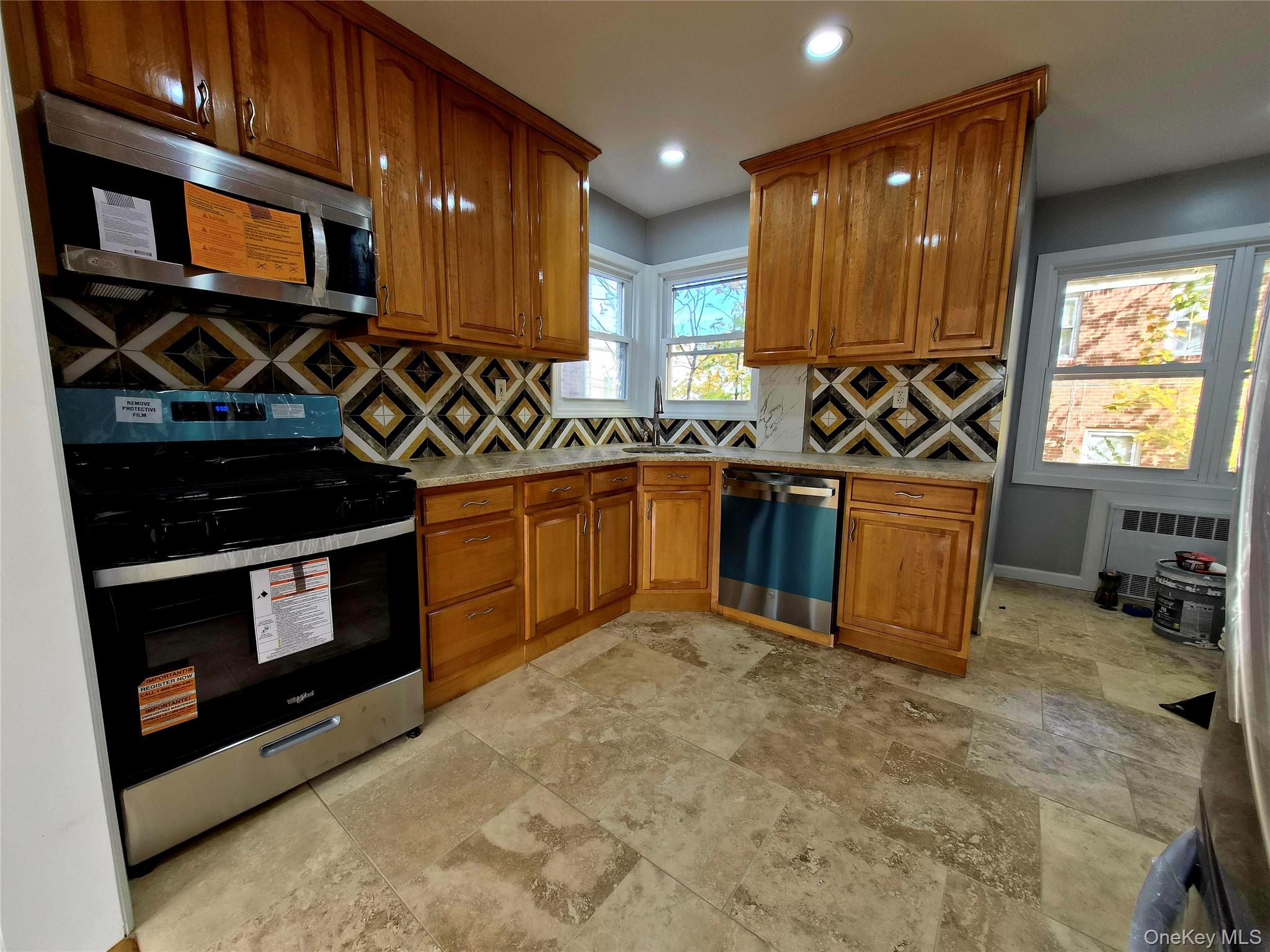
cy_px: 476
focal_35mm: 13
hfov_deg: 106.2
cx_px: 635
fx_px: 477
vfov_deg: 89.9
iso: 32
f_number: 2.2
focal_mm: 1.7
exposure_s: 1/60.2
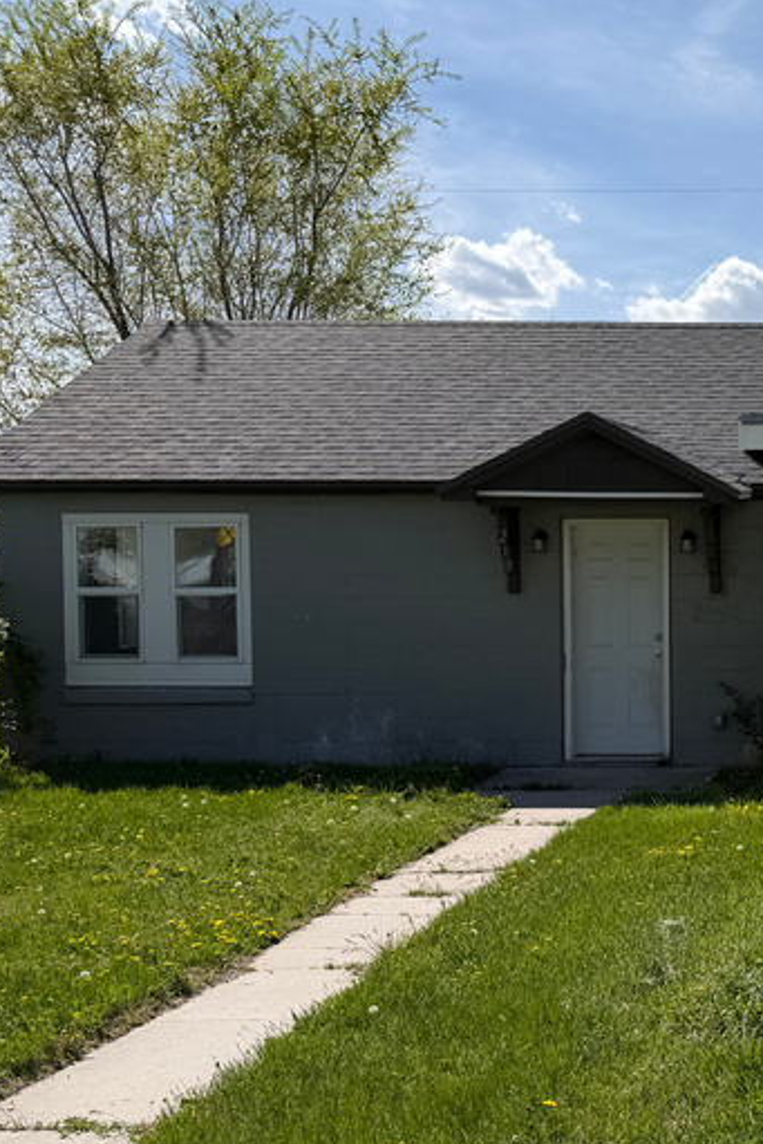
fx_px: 1588
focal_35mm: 50
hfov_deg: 24.8
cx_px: 882
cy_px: 627
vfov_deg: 39.6
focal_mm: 6.76
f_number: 1.78
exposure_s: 1/6711
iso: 80
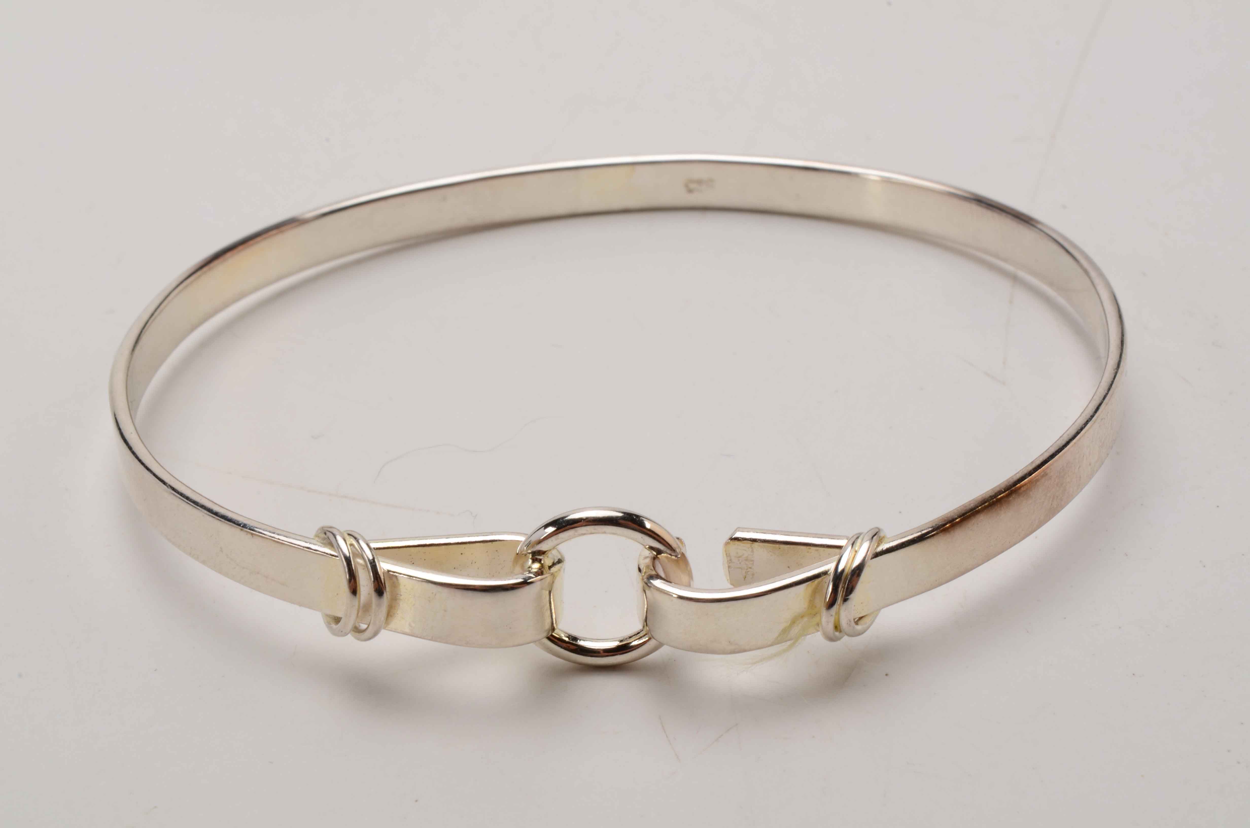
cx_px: 625
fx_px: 2859
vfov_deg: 16.5
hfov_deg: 24.7
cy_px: 414
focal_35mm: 82
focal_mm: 55
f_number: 32
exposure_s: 1/160
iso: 100
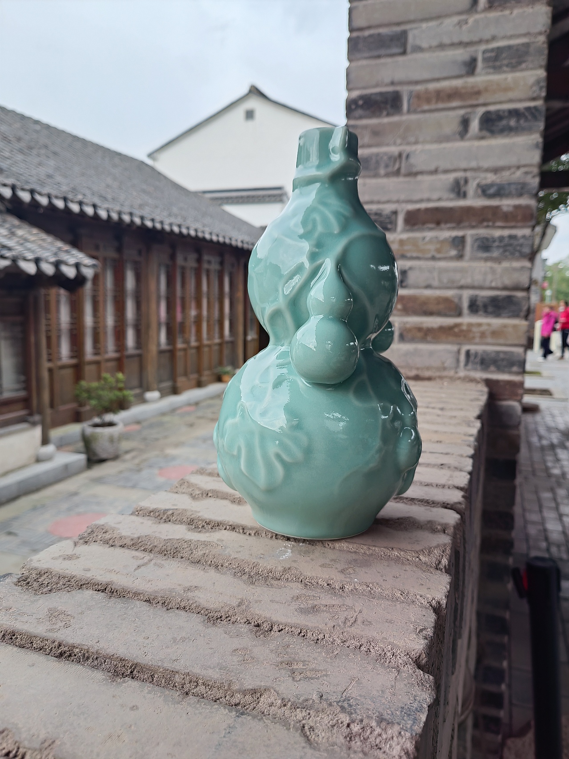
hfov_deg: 51.3
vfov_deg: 65.3
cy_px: 380
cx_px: 284
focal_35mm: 27
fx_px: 592
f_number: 1.9
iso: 100
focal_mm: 5.52
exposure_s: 1/646
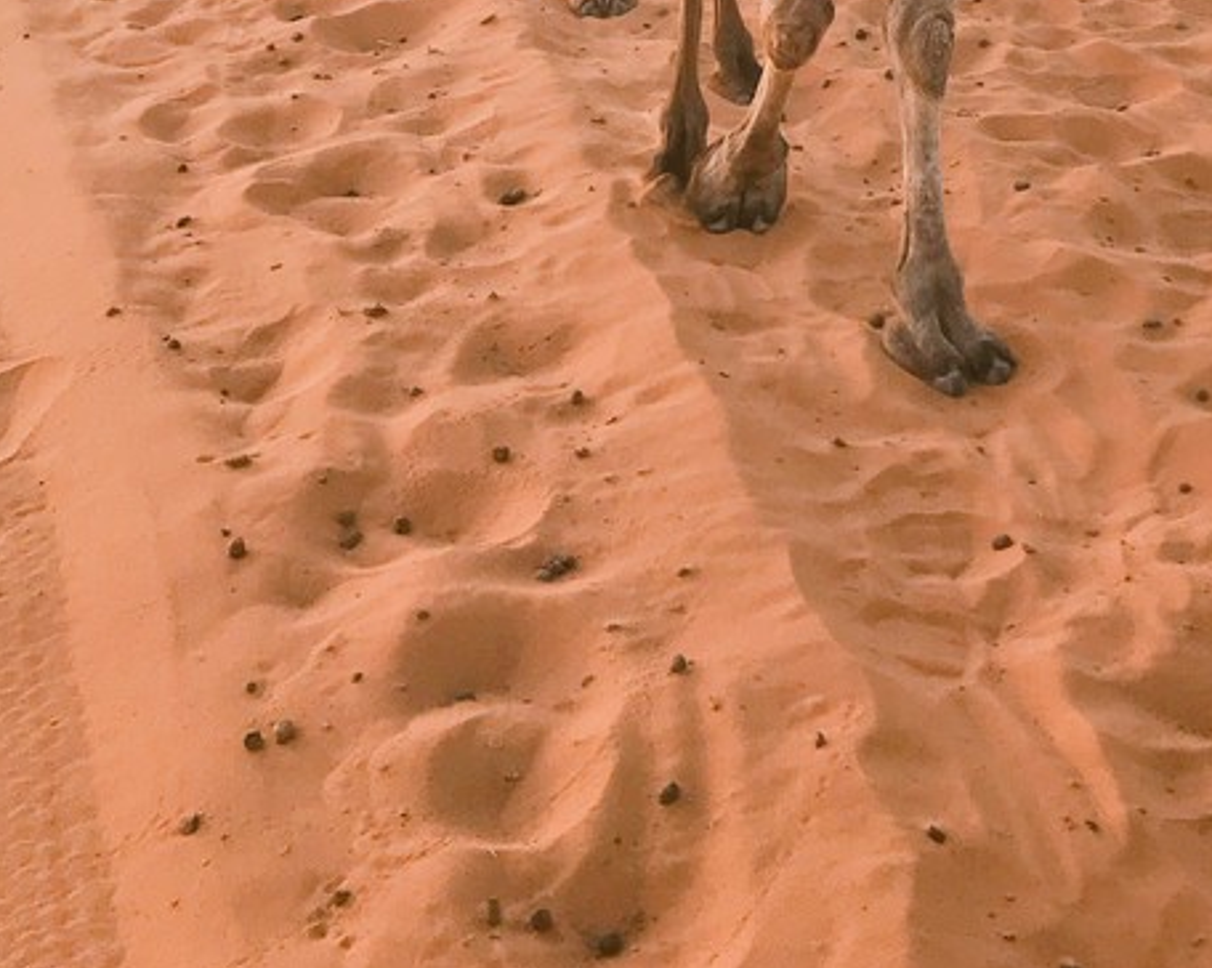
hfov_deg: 29.1
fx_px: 2294
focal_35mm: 64
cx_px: 922
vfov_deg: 20.9
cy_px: -408
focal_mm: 3.99
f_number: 1.8
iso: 20
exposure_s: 1/416
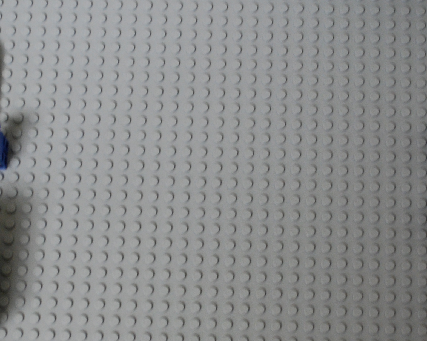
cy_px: 217
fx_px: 1061
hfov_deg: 22.7
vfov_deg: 18.2
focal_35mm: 84
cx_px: 232
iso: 500
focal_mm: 24
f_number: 4.2
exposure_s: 1/30
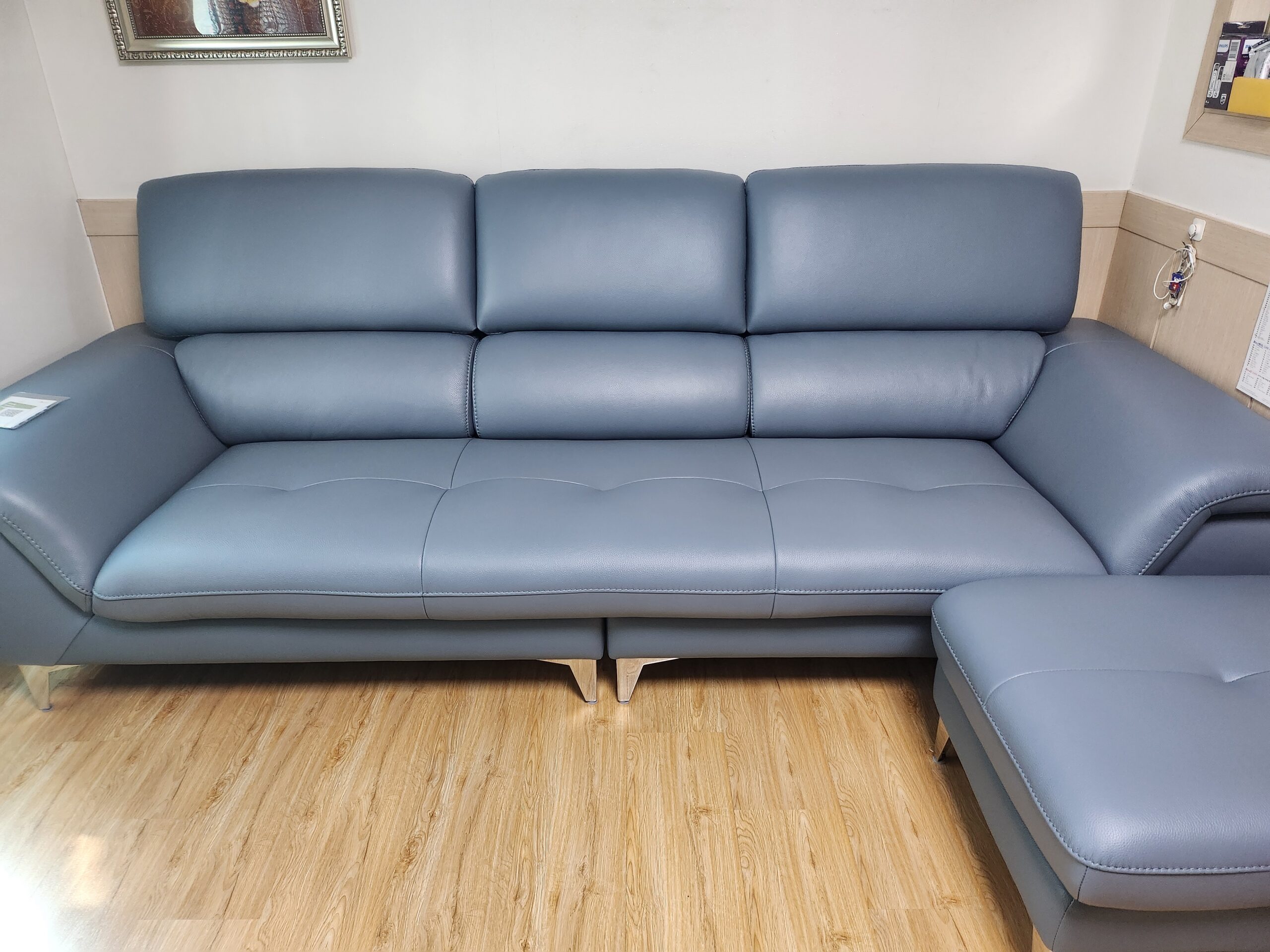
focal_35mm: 24
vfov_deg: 56.8
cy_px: 476
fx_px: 881
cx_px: 635
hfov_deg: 71.6
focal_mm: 5
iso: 640
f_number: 1.8
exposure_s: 1/120
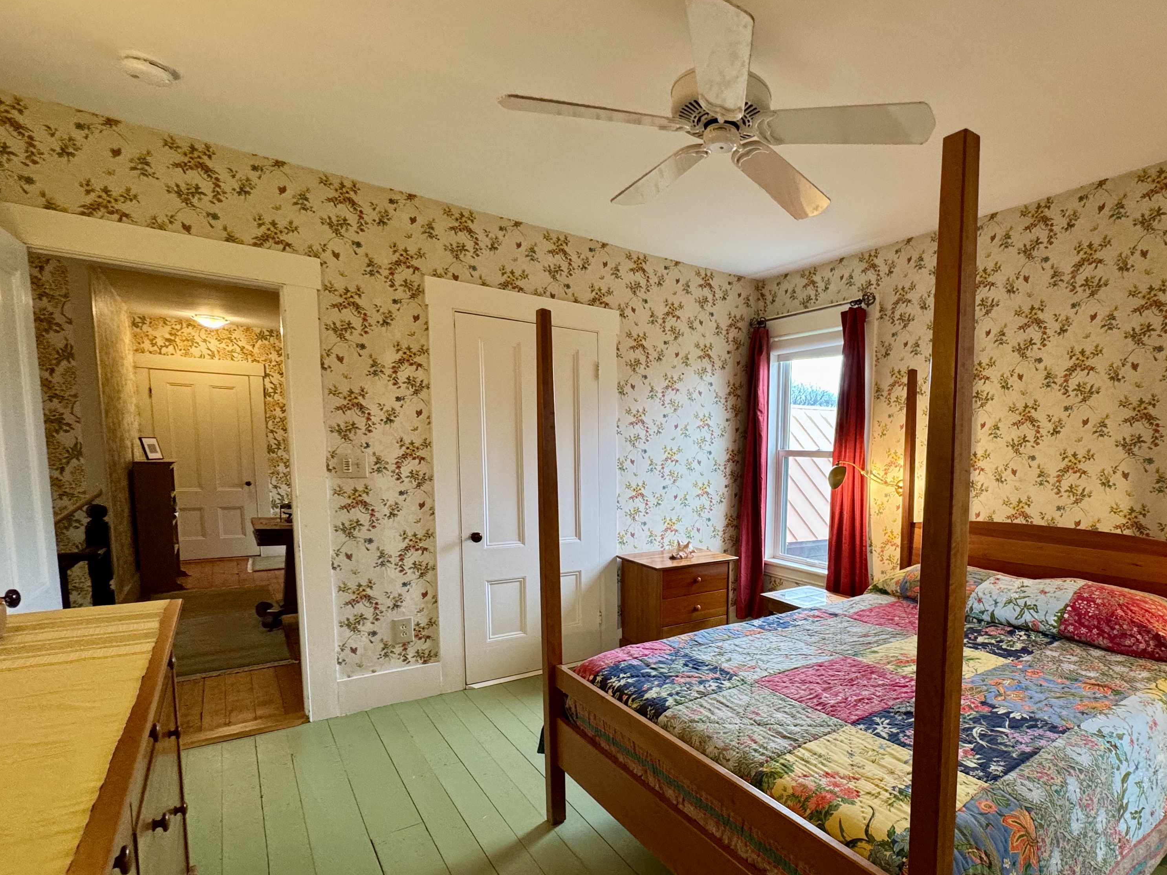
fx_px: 641
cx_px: 760
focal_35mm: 19
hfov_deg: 82.3
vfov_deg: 68.1
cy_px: 520
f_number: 2.2
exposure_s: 1/120
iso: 200
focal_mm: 2.22
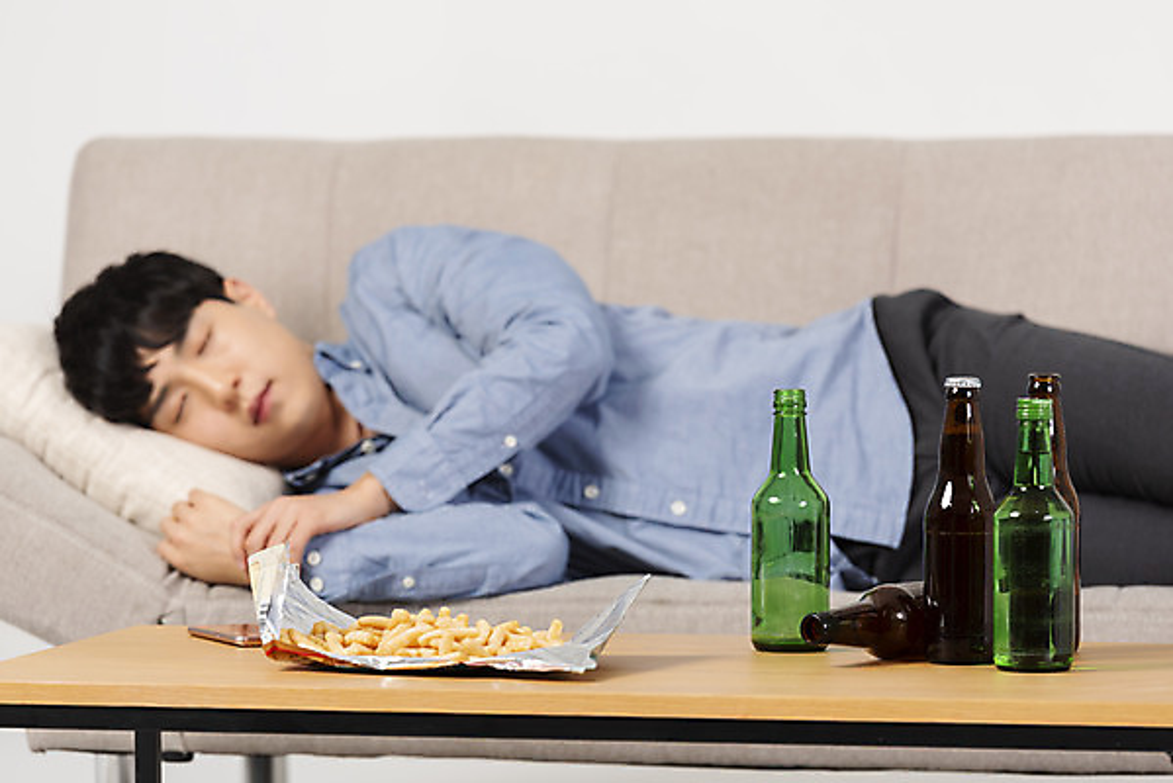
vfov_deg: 7.4
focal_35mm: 185
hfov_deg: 11.1
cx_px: 586
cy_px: 392
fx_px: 6031
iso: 100
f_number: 4
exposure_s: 1/125
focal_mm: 185
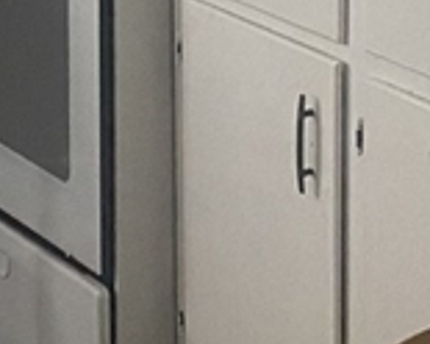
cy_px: -203
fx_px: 2138
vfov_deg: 8.9
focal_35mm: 168
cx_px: 186
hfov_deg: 11.5
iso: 320
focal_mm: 4.25
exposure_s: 1/60
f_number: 1.8
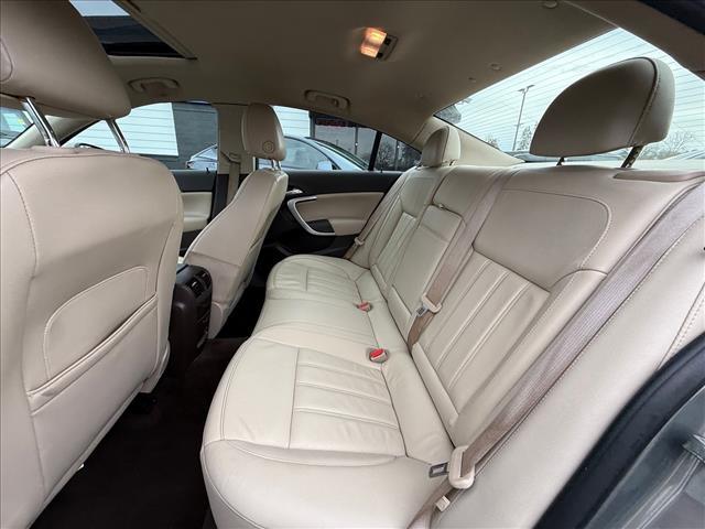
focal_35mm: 14
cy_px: 264
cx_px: 352
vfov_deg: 85.7
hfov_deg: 102.1
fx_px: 285
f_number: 2.2
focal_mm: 2.22
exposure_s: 1/180
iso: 64
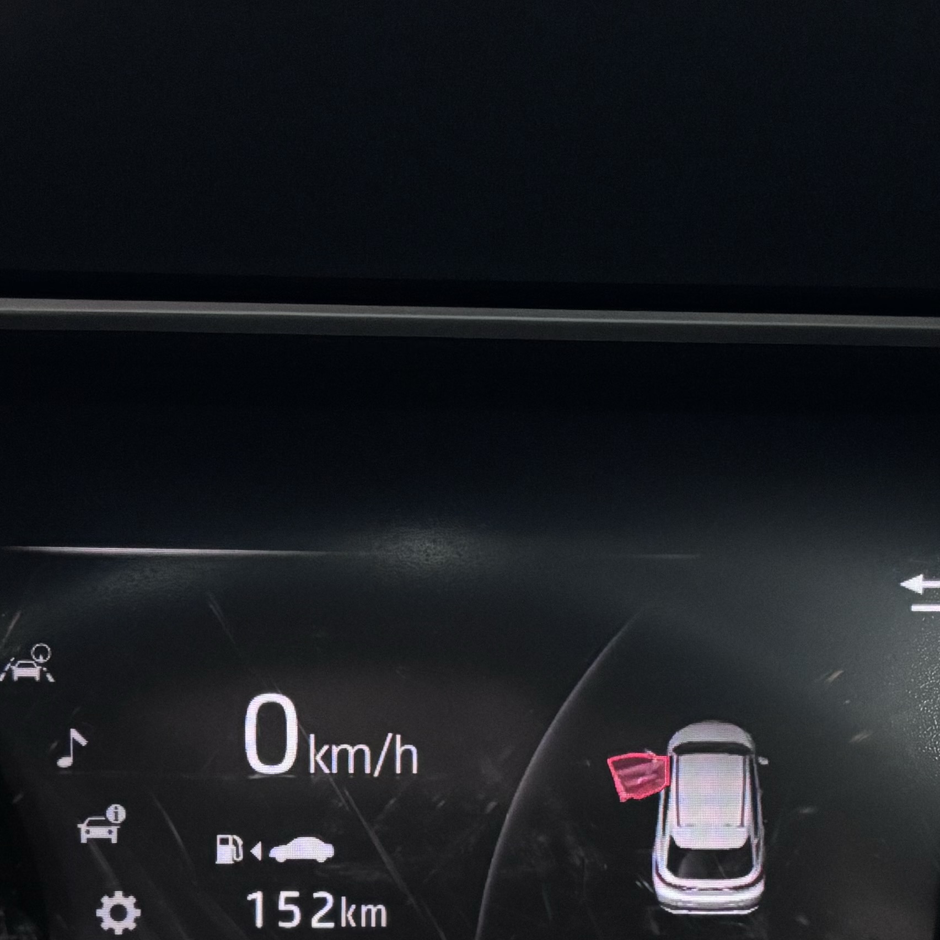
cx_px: 388
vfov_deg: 21.7
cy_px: 933
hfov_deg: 22.4
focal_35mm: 77
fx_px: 2366
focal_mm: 5.96
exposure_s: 1/25
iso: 640
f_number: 1.6
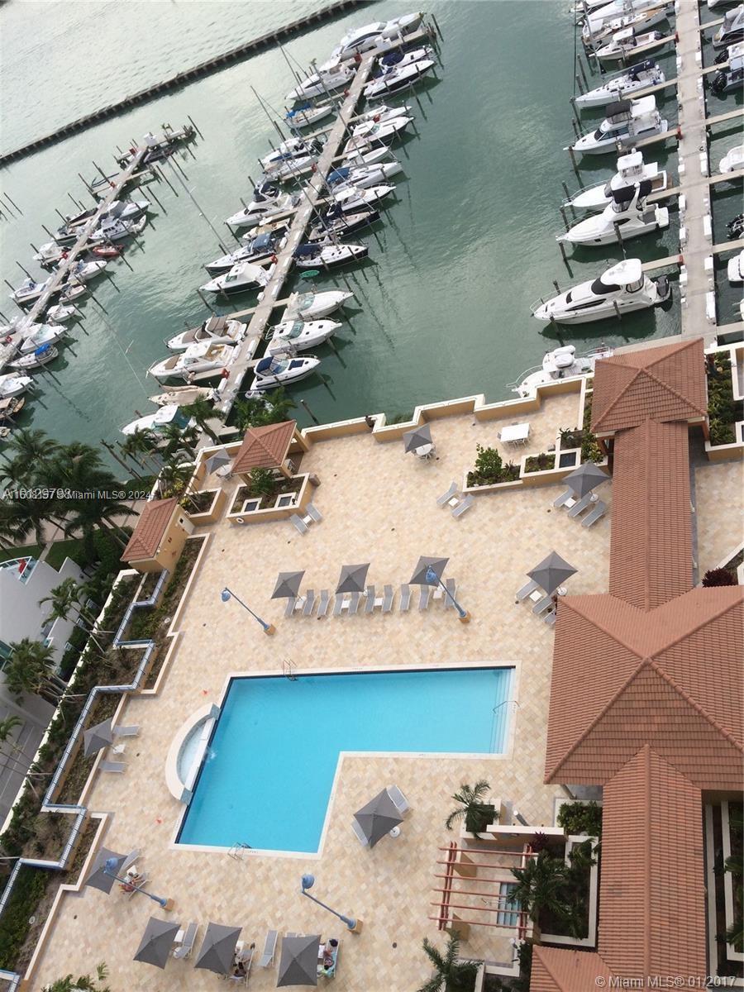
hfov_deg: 48.2
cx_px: 372
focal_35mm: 29
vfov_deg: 61.7
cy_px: 496
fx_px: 831
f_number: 2.2
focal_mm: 4.15
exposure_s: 1/1520
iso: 32
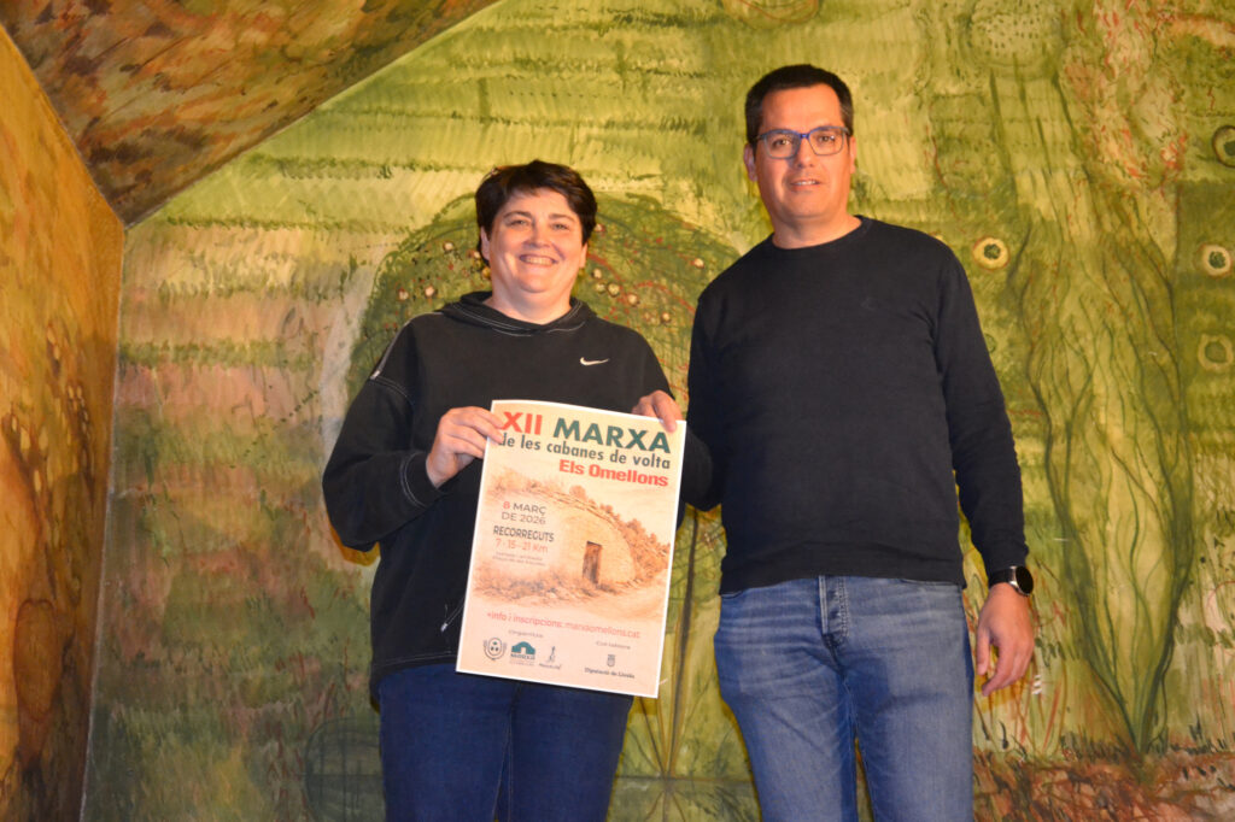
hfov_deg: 31.9
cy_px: 411
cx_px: 618
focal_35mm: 63
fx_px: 2160
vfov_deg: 21.6
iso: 3200
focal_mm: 42
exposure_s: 1/60
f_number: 4.8
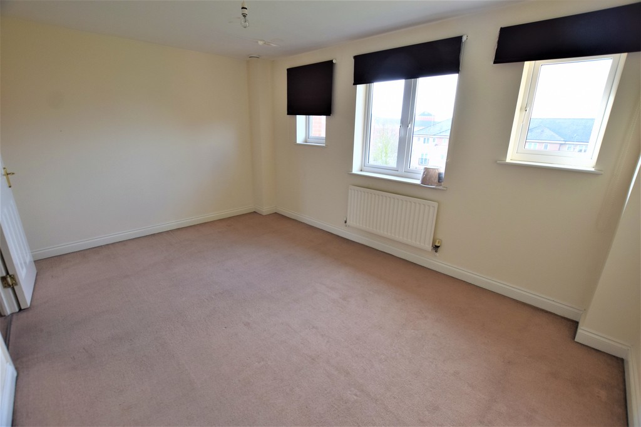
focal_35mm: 15
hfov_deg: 100.4
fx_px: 267
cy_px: 214
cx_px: 320
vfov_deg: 77.3
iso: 400
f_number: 5
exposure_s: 1/100
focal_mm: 10
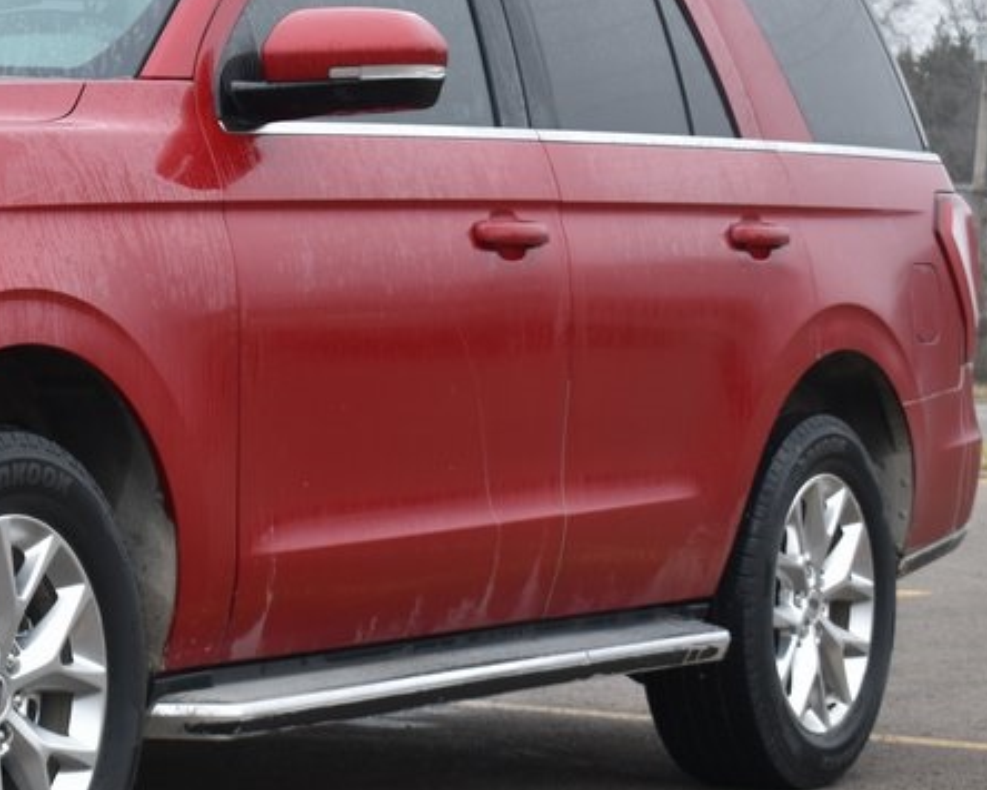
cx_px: -100
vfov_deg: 10.6
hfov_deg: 13.0
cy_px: 322
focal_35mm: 146
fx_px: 4266
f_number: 5
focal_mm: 45
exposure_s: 1/100
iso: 400
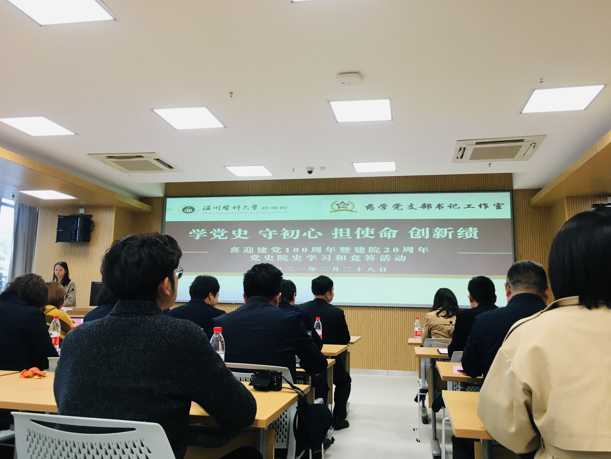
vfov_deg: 48.2
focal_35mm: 29
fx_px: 512
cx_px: 306
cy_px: 230
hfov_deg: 61.7
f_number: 2.2
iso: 50
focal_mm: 4.15
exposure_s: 1/33
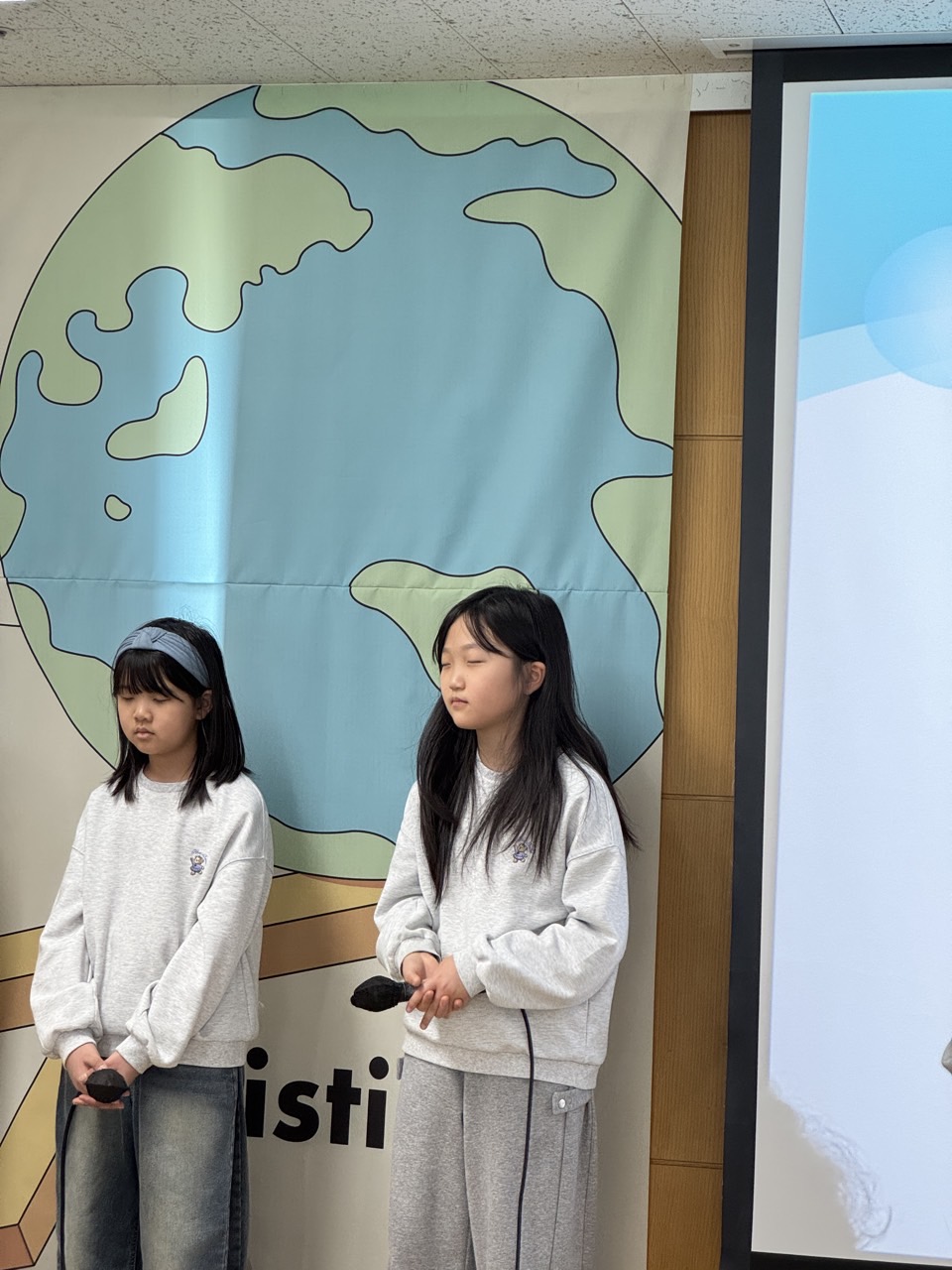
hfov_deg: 19.1
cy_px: 635
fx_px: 2824
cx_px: 476
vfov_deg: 25.3
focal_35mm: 77
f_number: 2.8
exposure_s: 1/60
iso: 250
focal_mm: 9
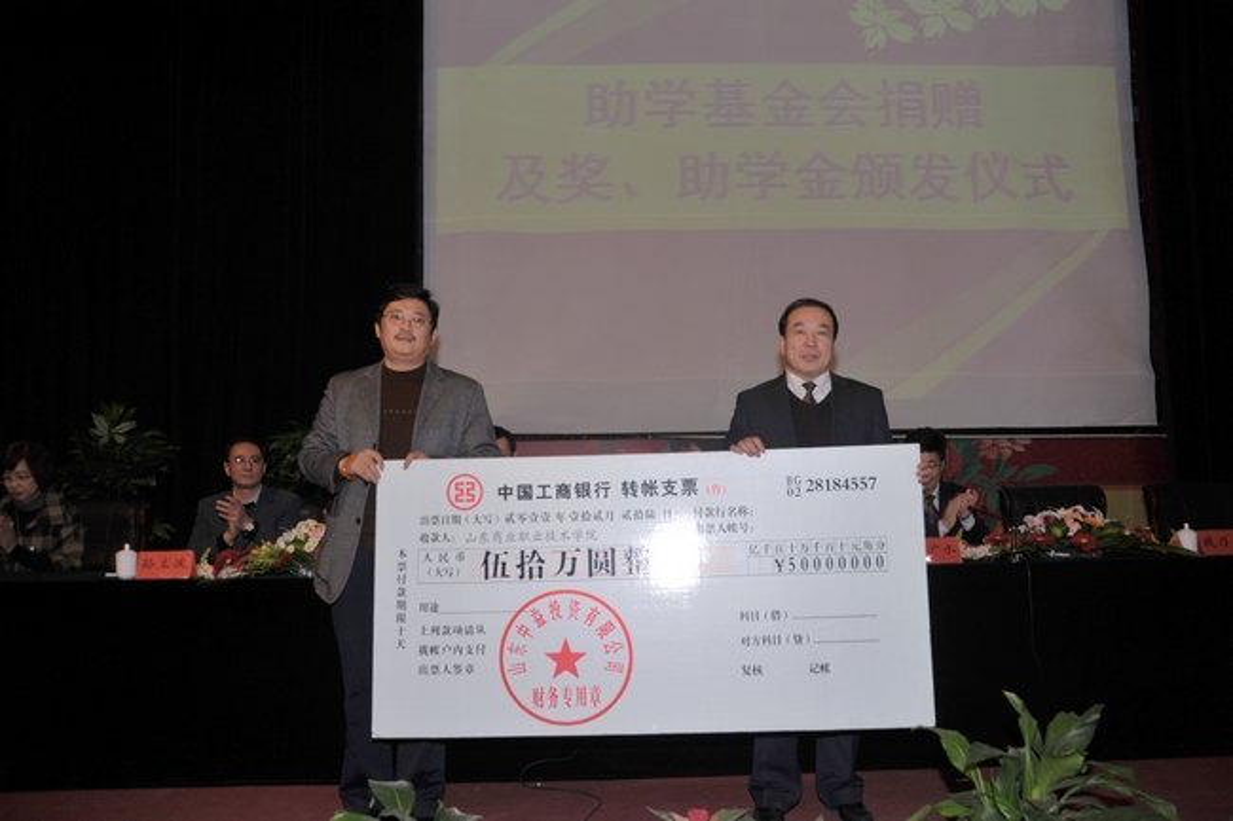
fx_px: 959
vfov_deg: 46.4
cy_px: 410
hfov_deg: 65.5
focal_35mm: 28
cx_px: 616
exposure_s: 1/60
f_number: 5.6
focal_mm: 28
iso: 320
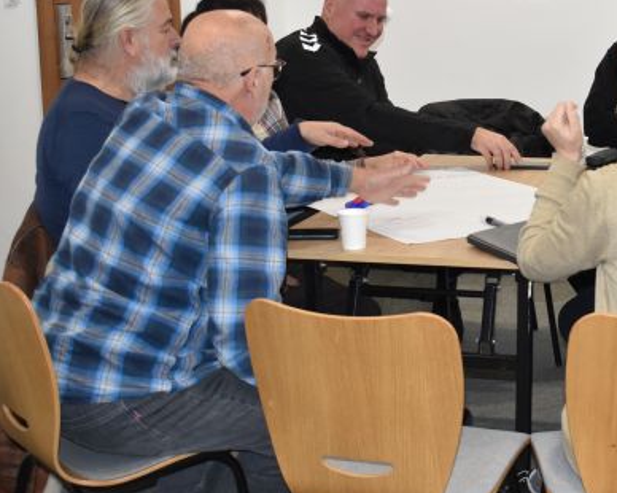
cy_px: 215
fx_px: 1439
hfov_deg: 23.7
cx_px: 528
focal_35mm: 79
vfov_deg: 19.4
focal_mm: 31
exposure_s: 1/60
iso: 1400
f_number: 4.2
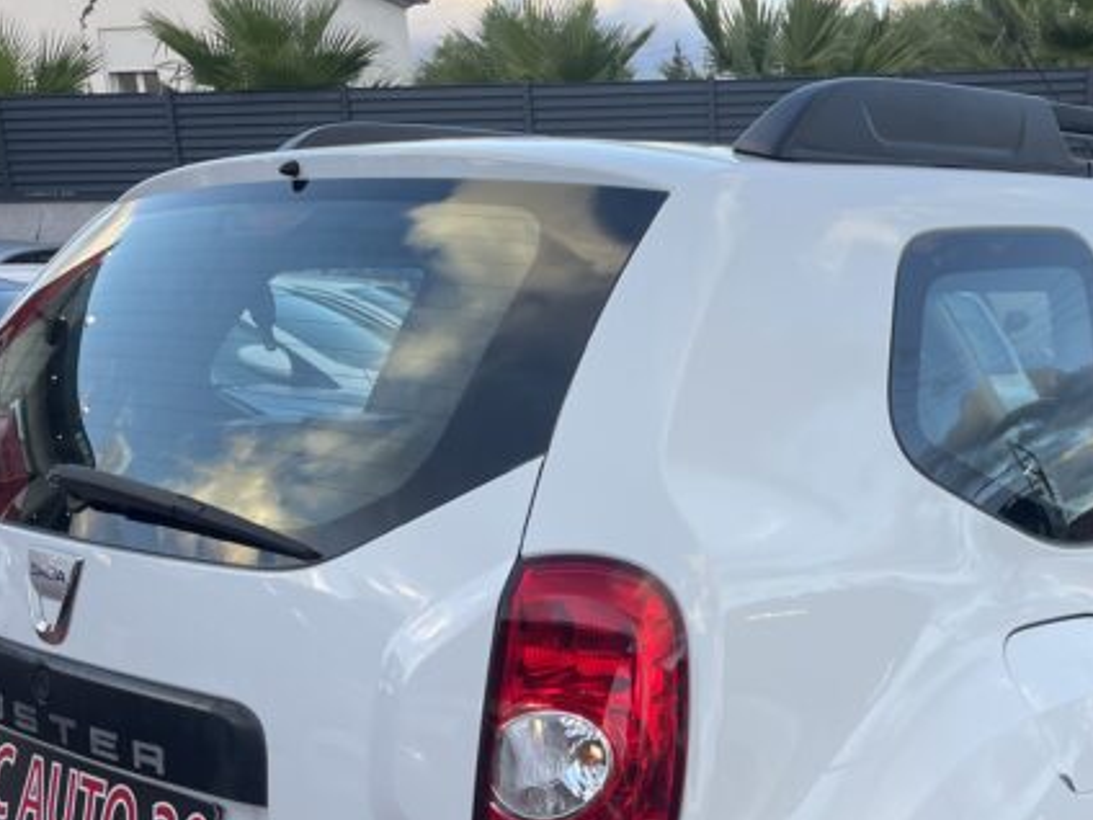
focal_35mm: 49
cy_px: 750
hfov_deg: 38.0
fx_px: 1547
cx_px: 812
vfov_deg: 28.4
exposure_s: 1/297
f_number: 1.6
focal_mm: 4.2
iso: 32
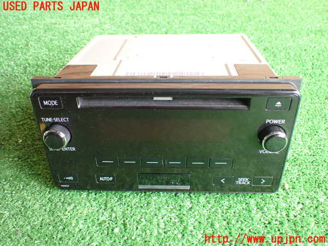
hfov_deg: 60.0
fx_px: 284
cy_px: 123
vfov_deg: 46.8
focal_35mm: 30
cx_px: 164
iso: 800
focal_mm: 5.4
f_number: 2.3
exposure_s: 1/80
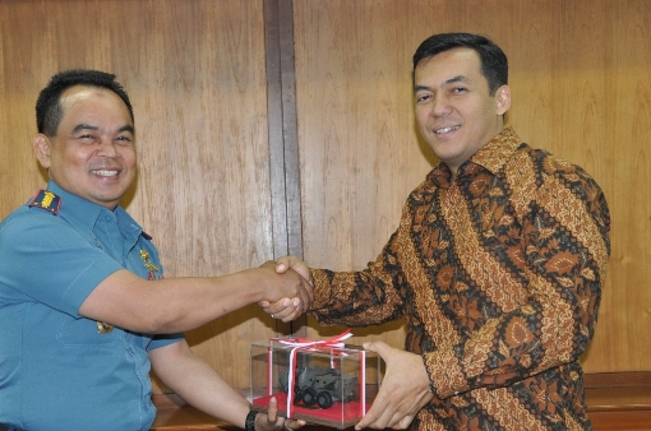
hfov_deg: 36.5
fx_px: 986
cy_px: 243
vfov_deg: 24.7
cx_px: 294
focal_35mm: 55
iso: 800
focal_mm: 29
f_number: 4
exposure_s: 1/60
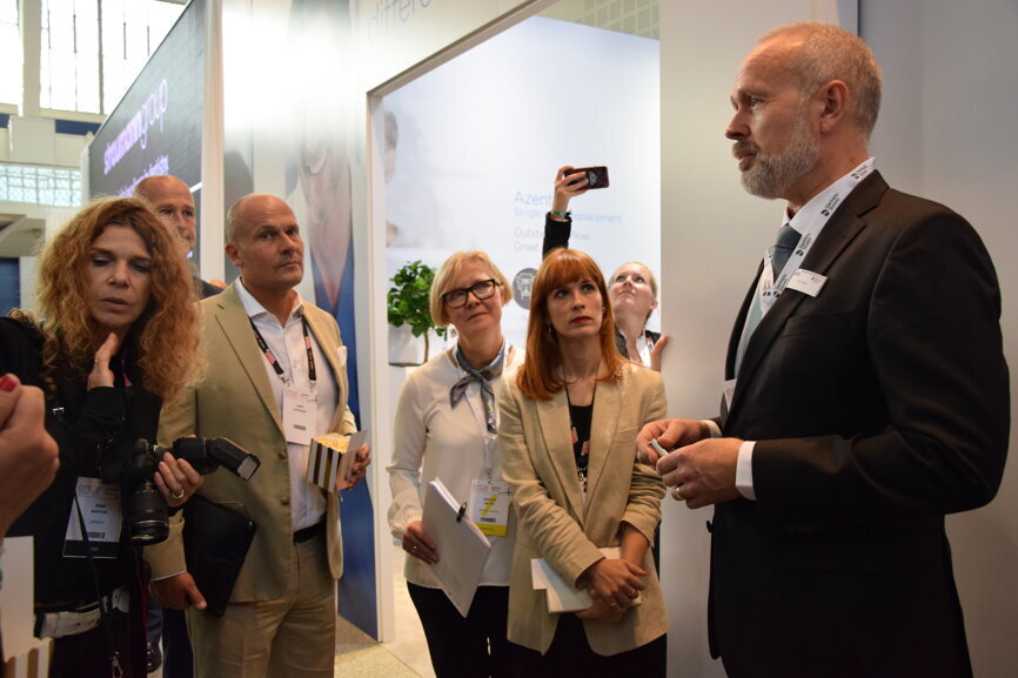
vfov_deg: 40.0
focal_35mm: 33
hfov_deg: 57.2
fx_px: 933
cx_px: 509
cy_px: 339
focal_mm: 22
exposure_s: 1/160
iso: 1000
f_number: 5.6
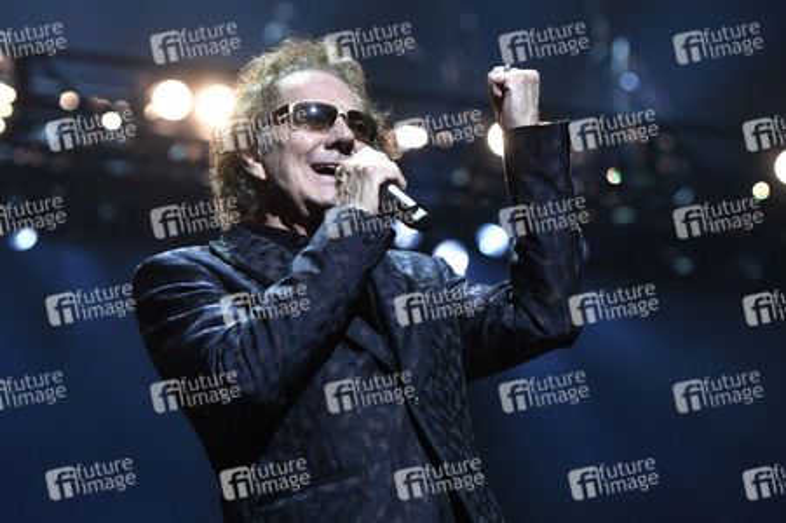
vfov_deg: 11.4
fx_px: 2618
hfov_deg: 17.1
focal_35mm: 120
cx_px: 393
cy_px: 262
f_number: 4
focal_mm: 120
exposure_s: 1/500
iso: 1250
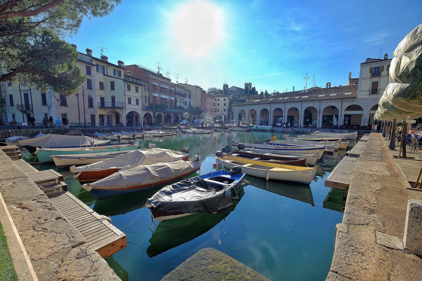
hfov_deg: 100.4
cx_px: 211
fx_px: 176
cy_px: 140
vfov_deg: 77.3
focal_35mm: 15
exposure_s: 1/480
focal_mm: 10
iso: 400
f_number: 5.6
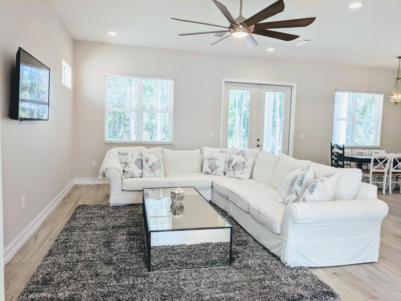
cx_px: 200
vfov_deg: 53.1
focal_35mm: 26
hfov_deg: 67.3
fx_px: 301
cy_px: 150
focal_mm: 4.67
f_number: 2
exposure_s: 1/170
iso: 70
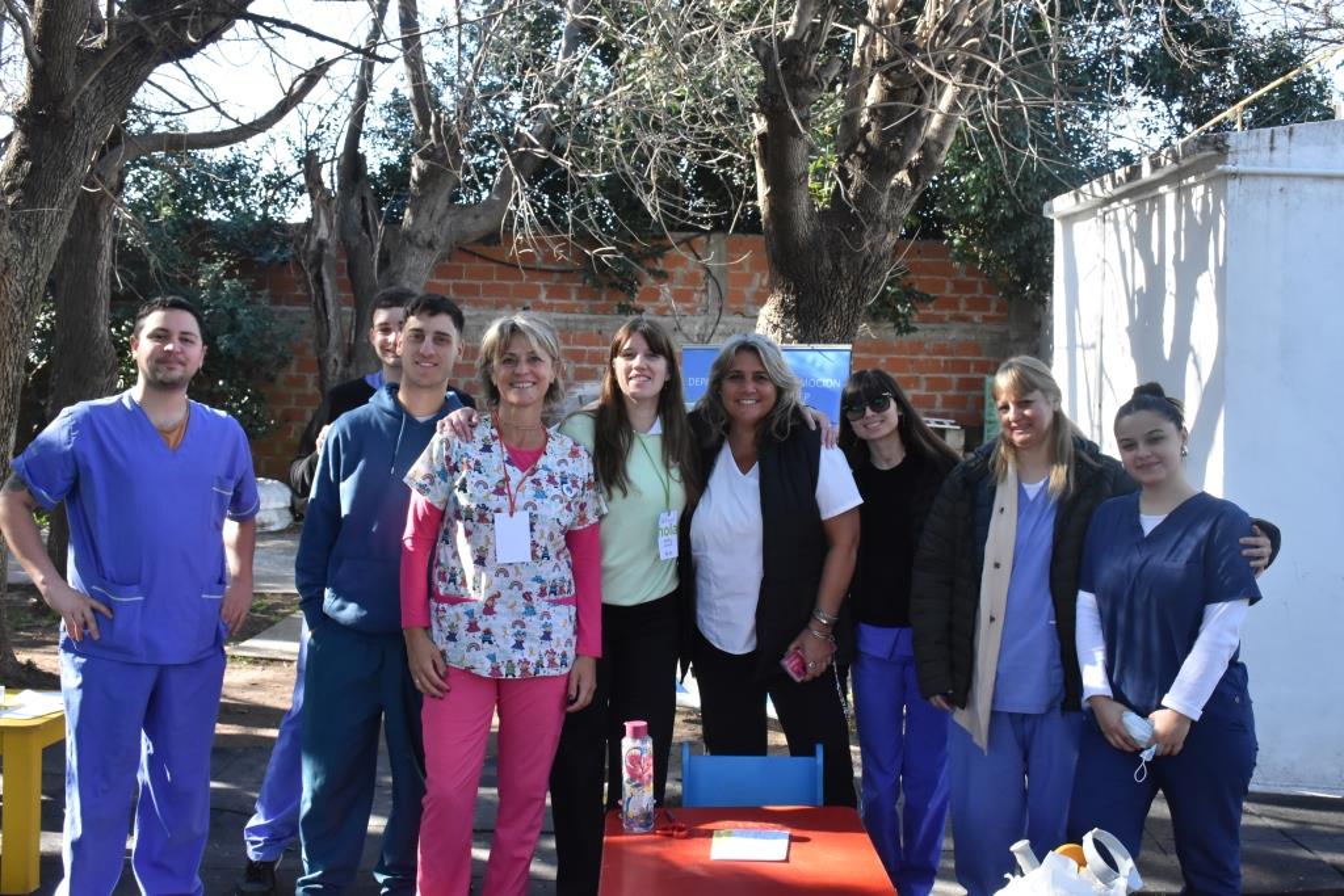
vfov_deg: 34.2
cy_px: 448
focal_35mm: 39
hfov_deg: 49.5
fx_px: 1456
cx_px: 672
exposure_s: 1/400
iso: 1600
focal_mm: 26
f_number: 10
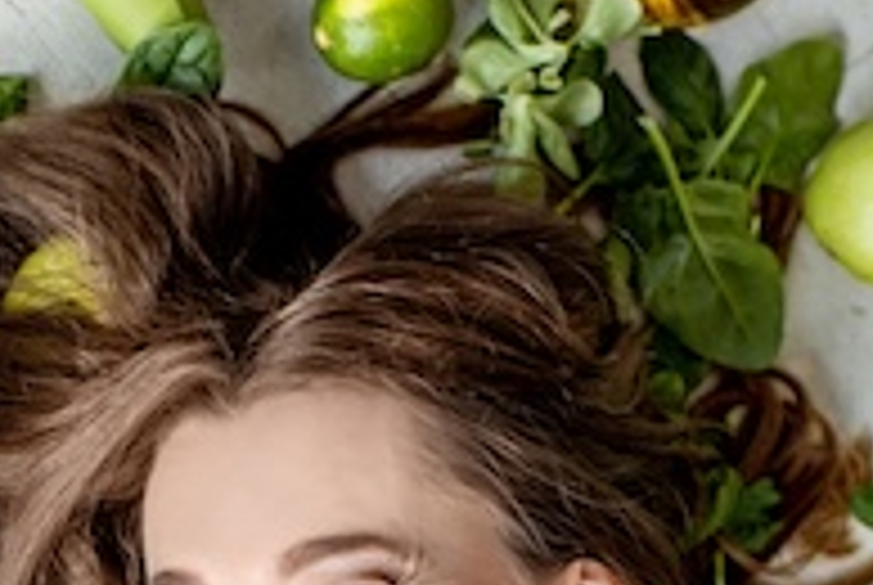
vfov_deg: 12.4
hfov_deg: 18.8
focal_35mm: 108
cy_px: 734
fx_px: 2623
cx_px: 220
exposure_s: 1/200
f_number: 2.8
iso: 100
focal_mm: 35
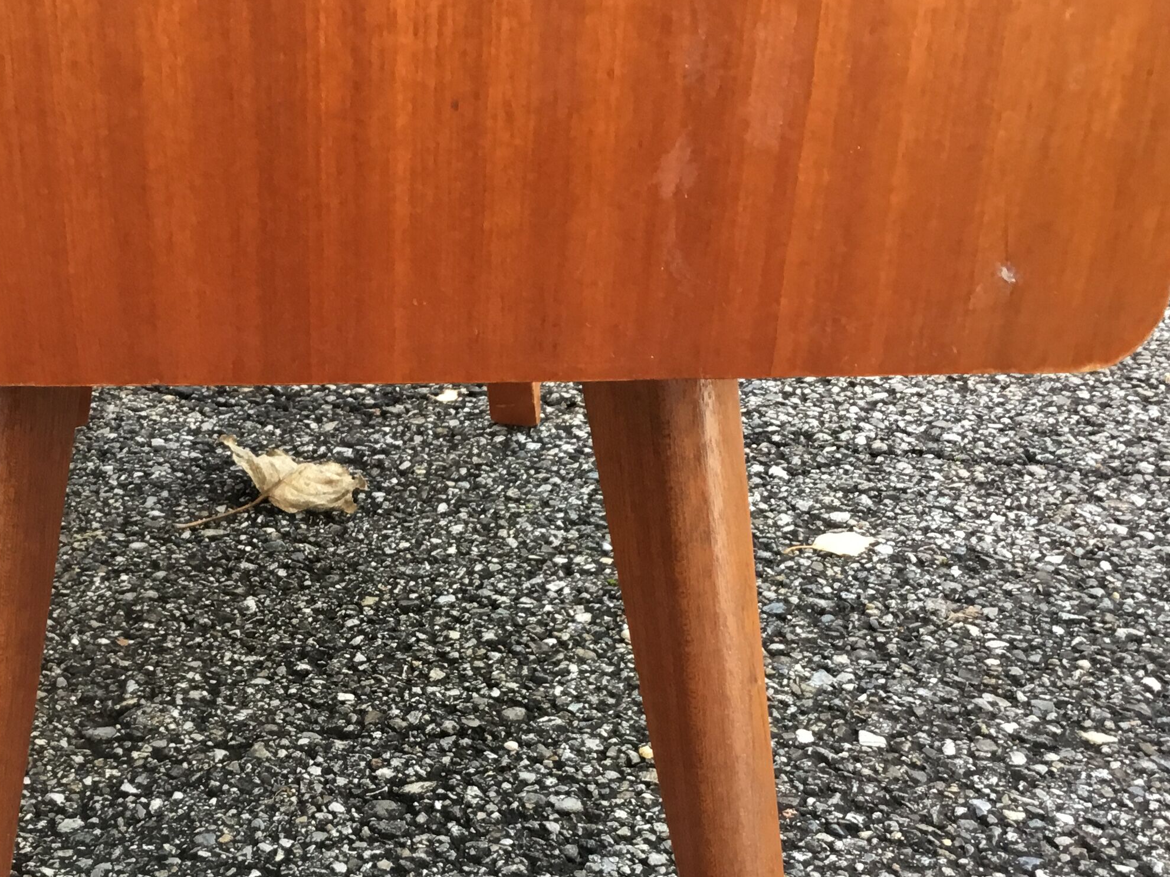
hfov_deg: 36.8
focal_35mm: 51
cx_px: 331
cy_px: 660
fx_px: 1724
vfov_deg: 28.1
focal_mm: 3.3
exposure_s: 1/33
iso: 80
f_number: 2.4
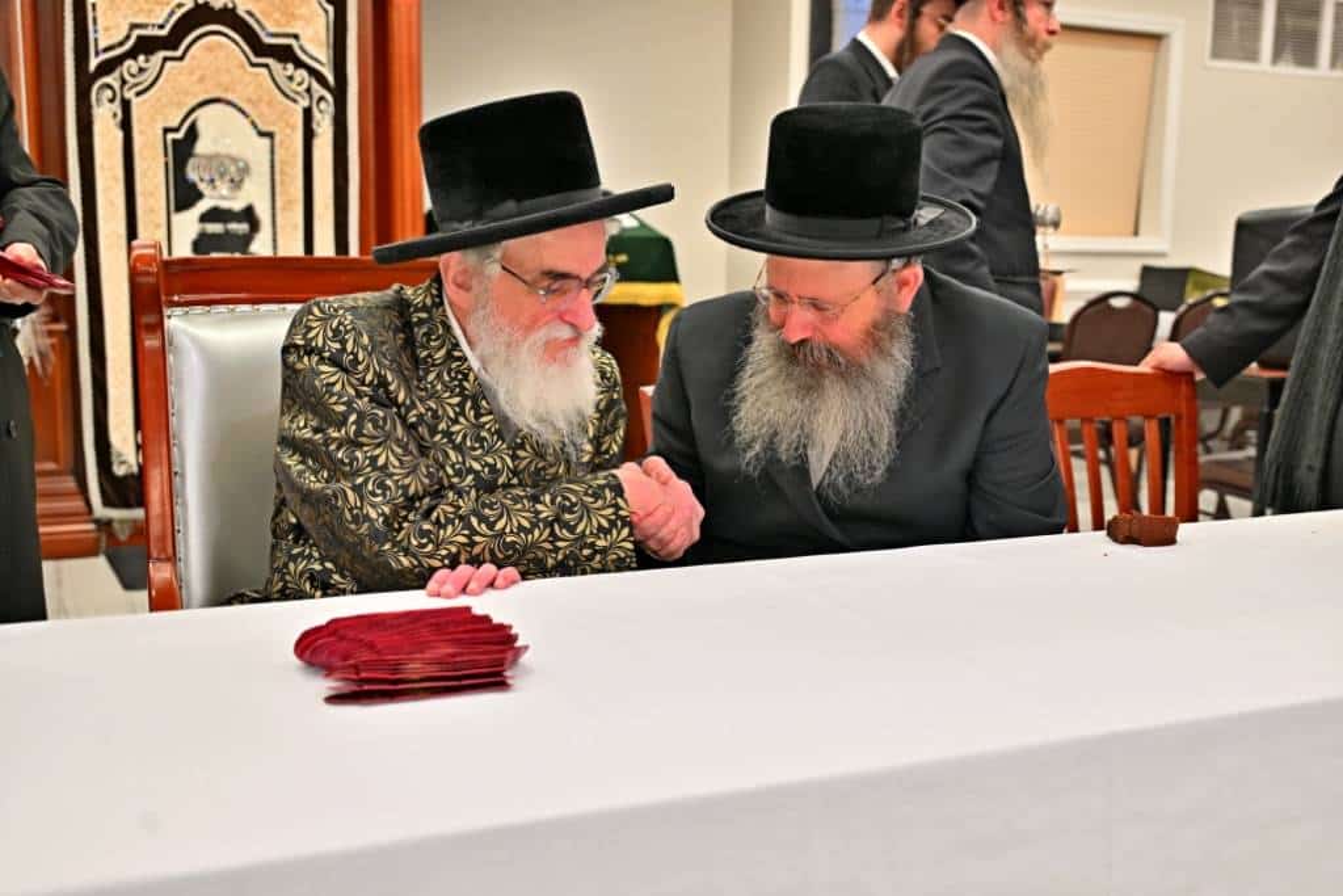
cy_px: 448
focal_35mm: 37
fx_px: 1380
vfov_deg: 36.0
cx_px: 672
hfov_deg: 51.9
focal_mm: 37
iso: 800
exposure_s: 1/200
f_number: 4
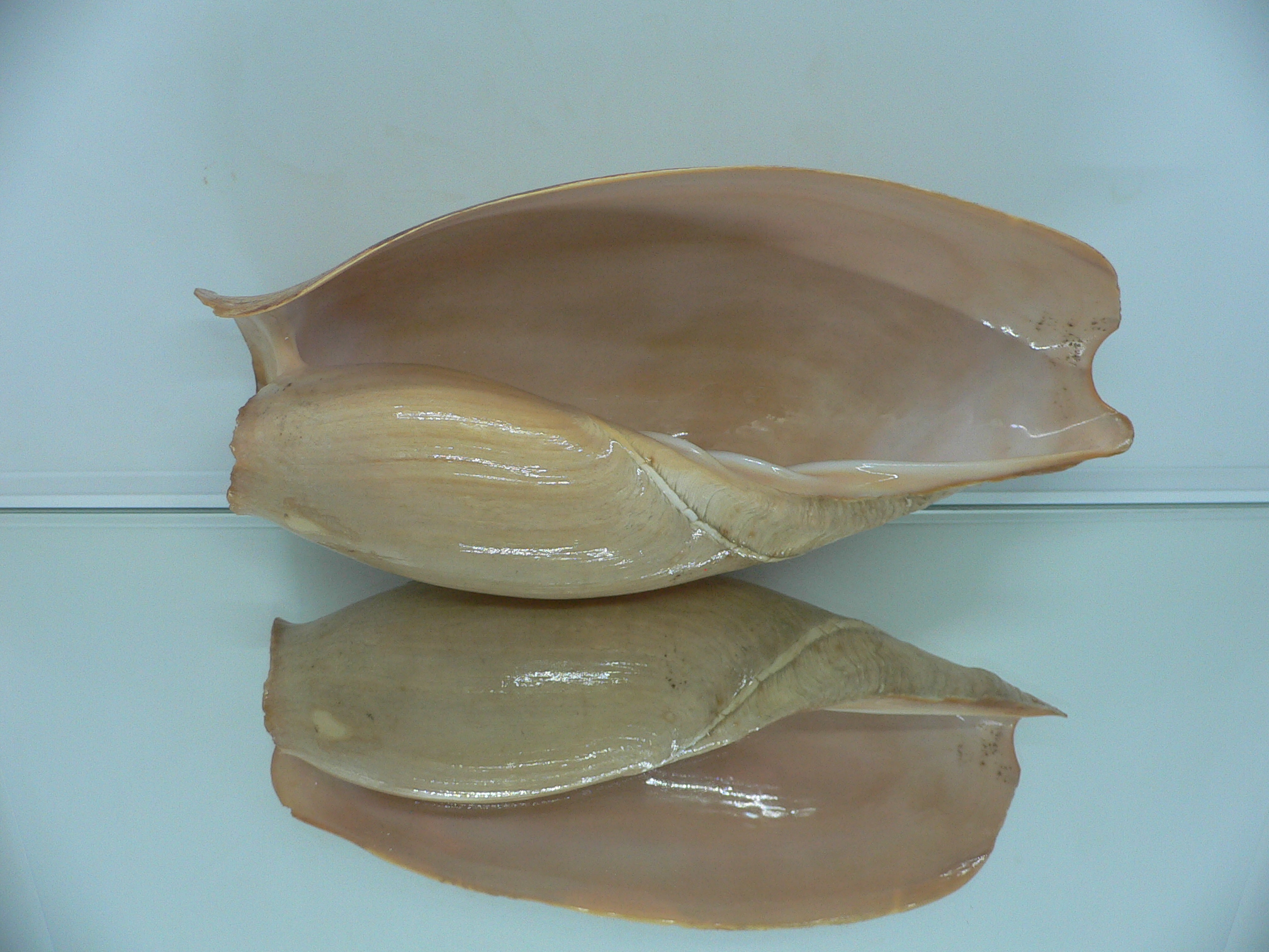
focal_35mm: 35
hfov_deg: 52.6
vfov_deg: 40.7
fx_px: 1283
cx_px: 634
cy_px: 476
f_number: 2.8
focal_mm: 4.6
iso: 100
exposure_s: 1/60
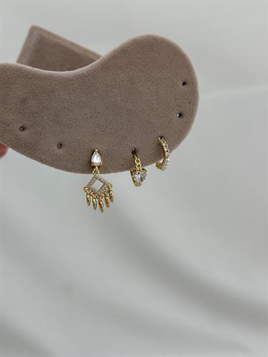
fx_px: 495
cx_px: 134
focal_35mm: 48
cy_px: 178
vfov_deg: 39.6
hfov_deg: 30.3
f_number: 1.8
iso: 64
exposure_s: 1/900
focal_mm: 6.86
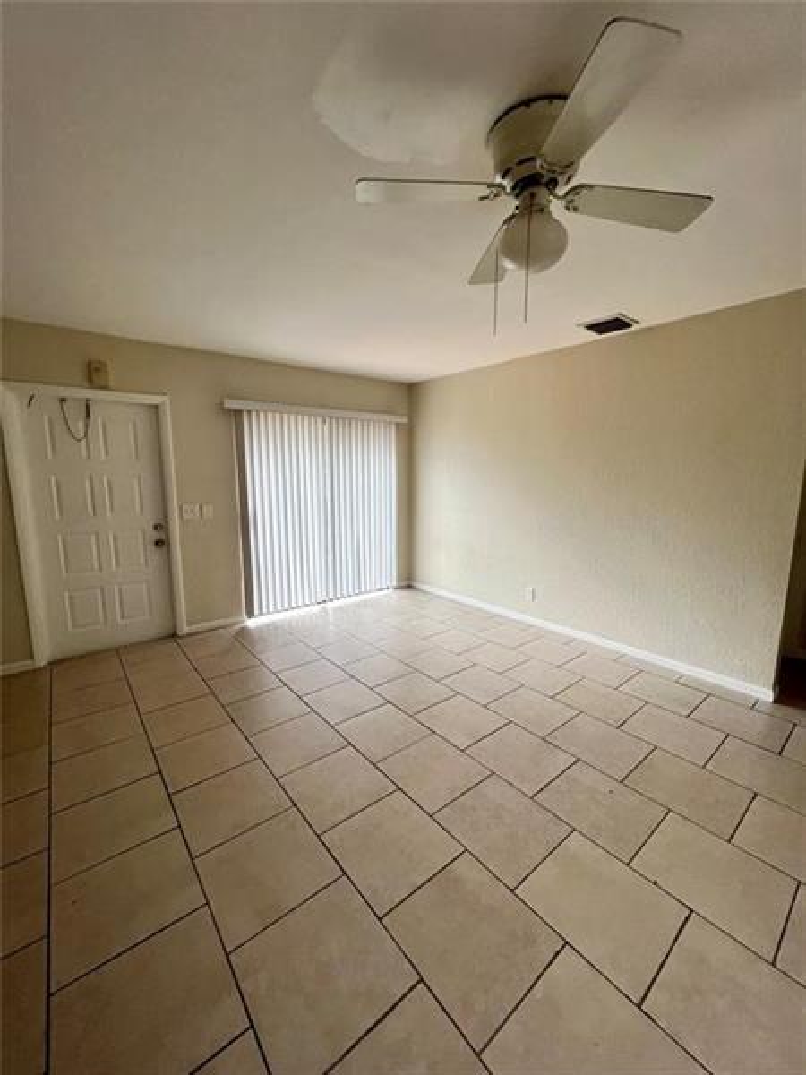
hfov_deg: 89.9
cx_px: 403
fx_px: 404
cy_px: 538
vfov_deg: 106.2
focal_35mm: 13
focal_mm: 1.57
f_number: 1.8
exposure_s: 1/99
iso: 50
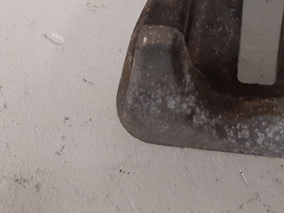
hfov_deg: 27.3
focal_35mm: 70
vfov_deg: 19.8
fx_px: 574
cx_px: 224
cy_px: -41
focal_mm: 3.93
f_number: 1.7
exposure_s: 1/50
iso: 200
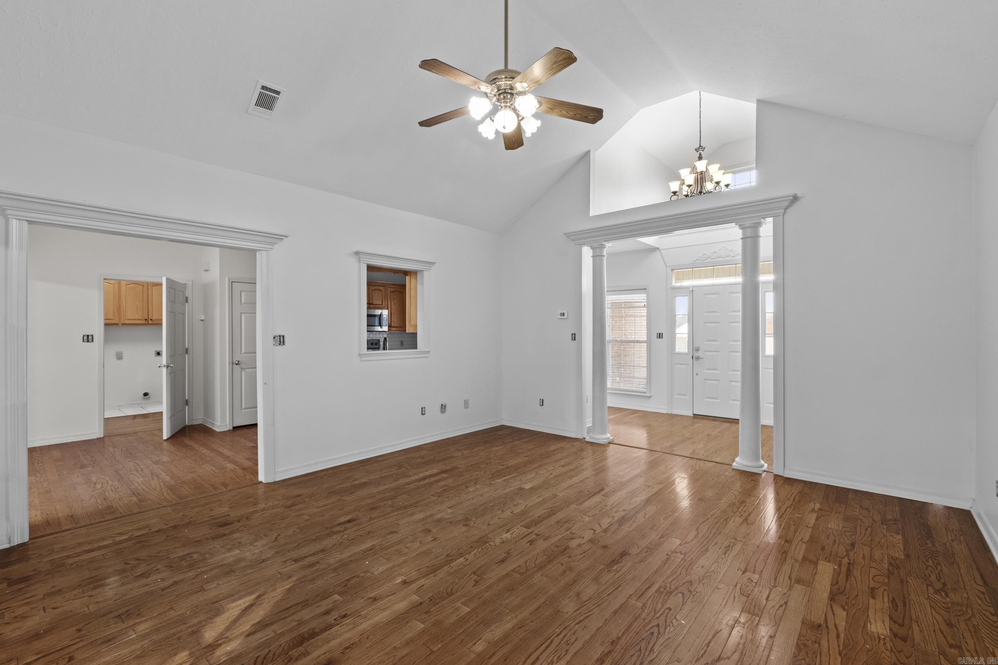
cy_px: 332
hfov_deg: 100.4
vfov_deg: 77.3
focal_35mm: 15
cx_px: 499
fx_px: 416
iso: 400
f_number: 9
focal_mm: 10
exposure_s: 2
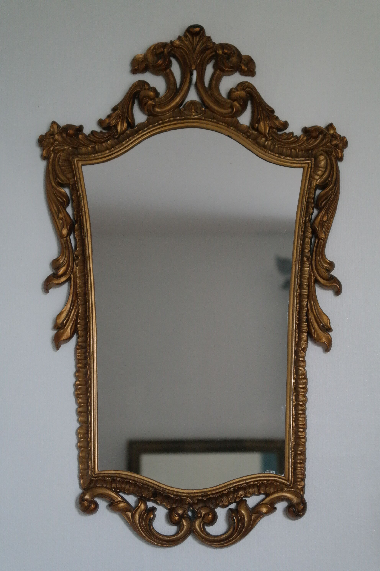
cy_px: 286
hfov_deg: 19.7
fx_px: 1092
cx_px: 190
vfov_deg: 29.2
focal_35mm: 69
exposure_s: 1/80
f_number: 5.6
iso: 3200
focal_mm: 45
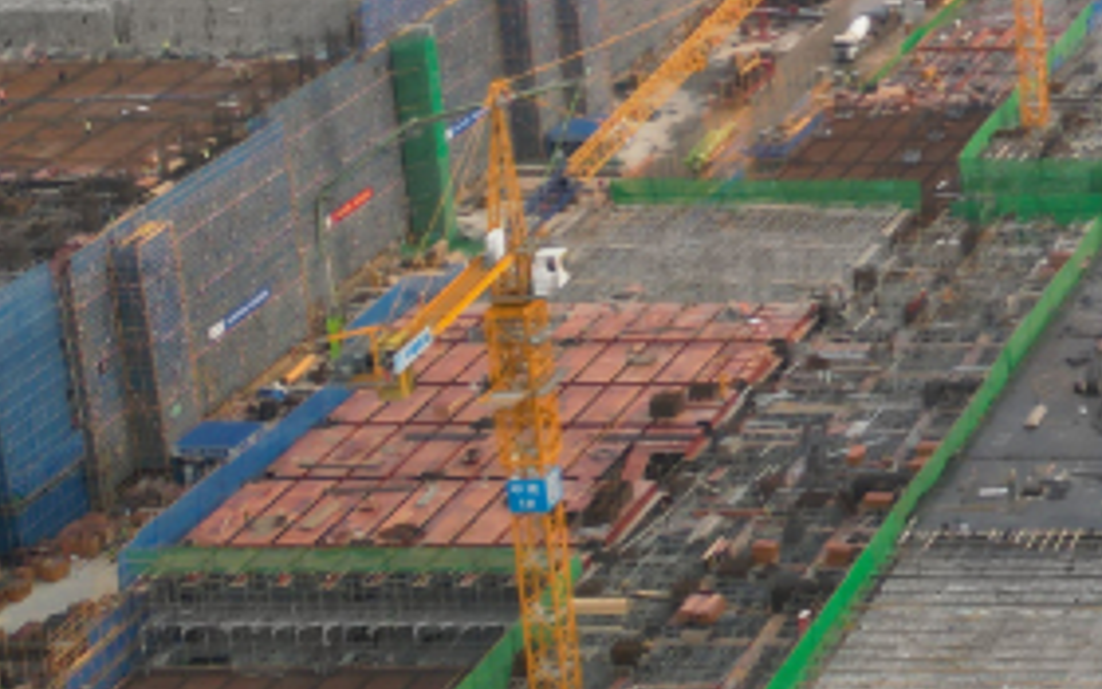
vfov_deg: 11.8
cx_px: 1885
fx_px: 3274
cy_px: -83
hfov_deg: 16.5
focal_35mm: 109
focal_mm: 6.72
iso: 130
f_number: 1.7
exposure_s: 1/2000
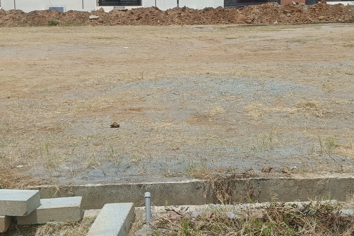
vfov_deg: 24.1
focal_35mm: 56
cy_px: 88
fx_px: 551
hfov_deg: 35.6
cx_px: 173
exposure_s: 1/1408
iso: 64
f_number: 1.88
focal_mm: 4.84
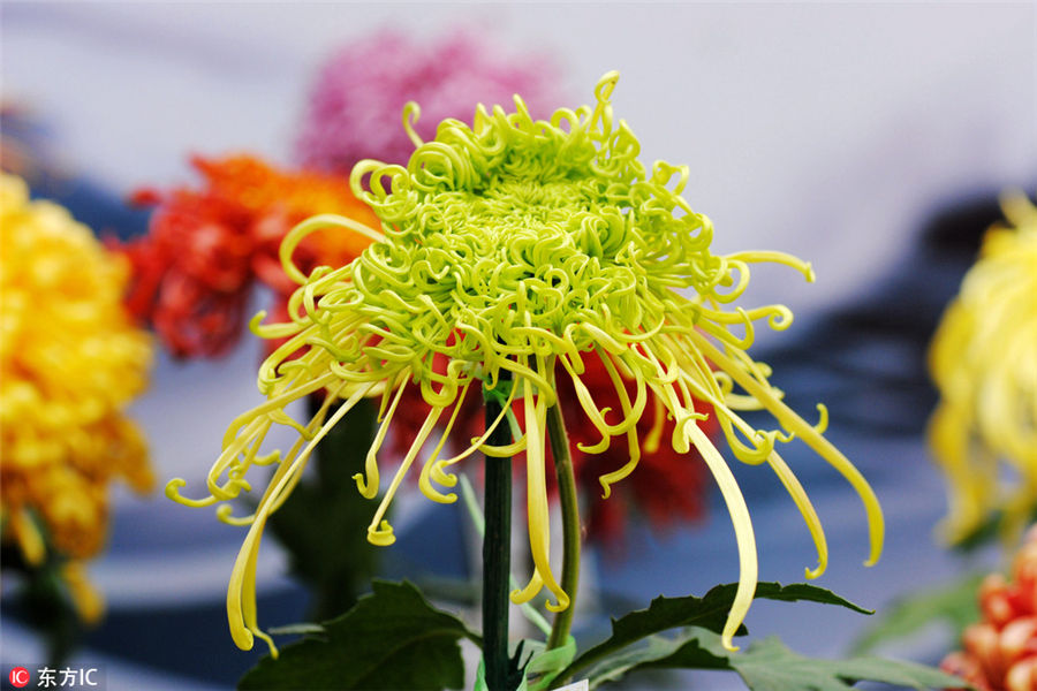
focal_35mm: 135
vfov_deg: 10.2
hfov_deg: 15.2
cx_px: 518
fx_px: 3888
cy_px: 346
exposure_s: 1/200
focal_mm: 90
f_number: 5.6
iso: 200
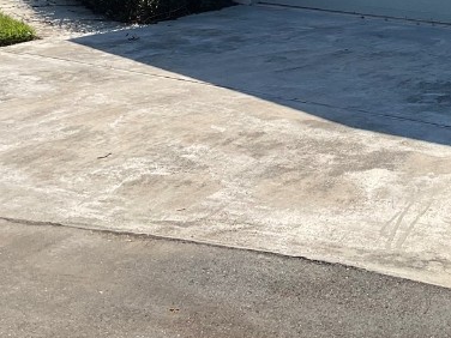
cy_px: -4
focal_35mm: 79
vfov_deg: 18.2
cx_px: 421
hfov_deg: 23.9
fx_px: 1029
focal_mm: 3
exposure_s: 1/2320
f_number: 1.8
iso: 16
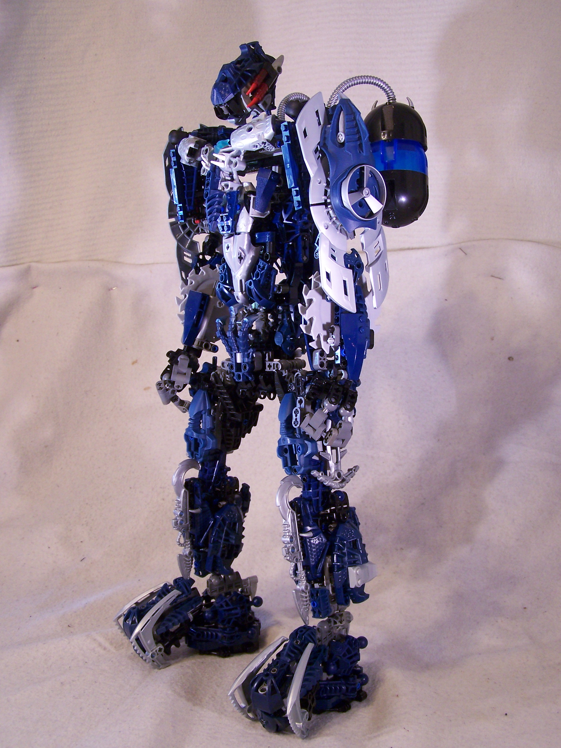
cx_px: 280
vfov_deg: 46.8
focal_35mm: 40
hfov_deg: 36.0
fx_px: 864
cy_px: 374
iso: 140
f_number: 2.8
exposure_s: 1/8
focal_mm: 6.7
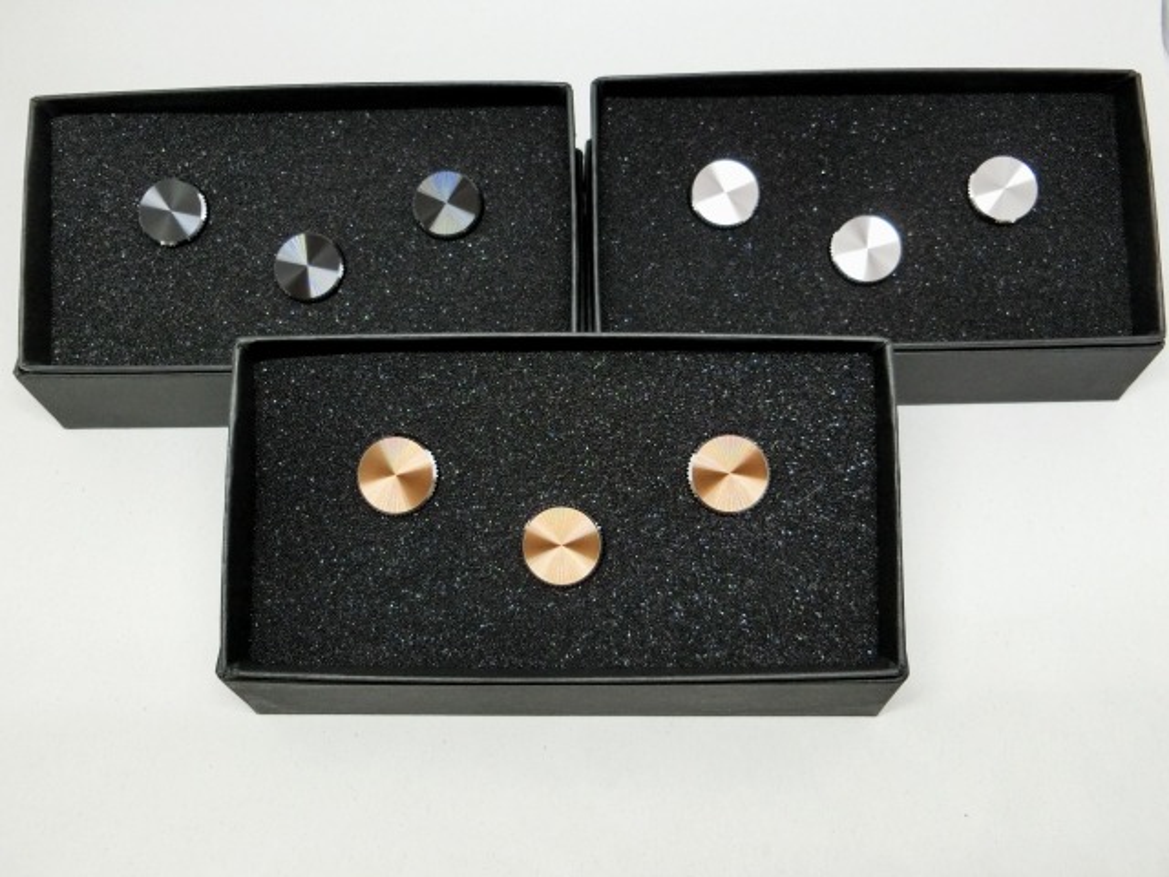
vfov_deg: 48.2
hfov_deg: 61.7
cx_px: 584
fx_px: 979
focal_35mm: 29
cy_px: 438
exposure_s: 1/125
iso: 320
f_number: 3.7
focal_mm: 5.2
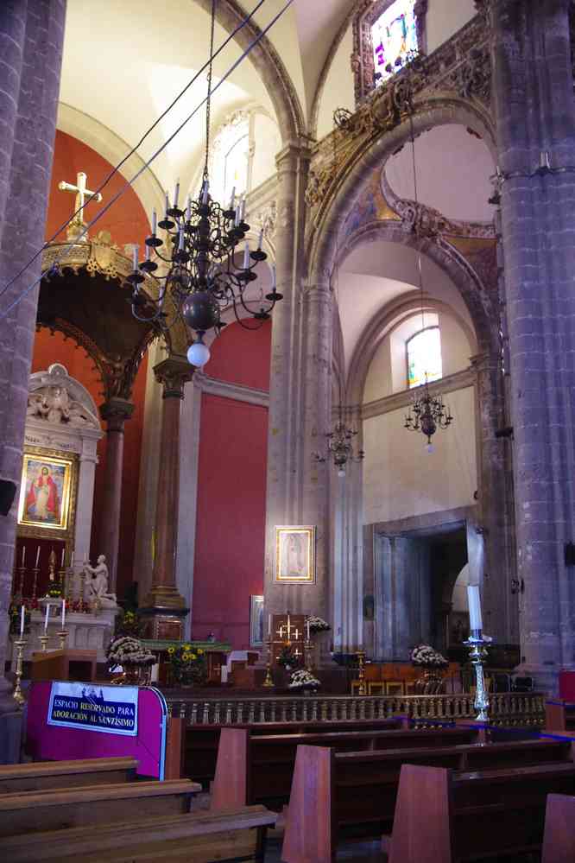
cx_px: 288
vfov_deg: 54.9
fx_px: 830
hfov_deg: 38.2
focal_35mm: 35
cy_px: 432
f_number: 4
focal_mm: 23.1
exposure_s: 1/15
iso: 3200
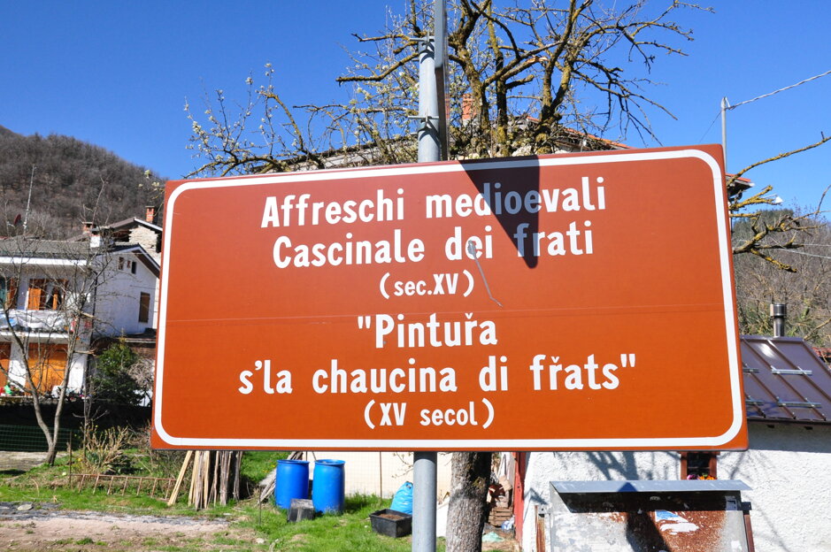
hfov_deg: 57.3
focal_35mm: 33
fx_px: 761
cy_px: 276
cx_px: 416
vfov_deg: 39.9
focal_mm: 22
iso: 800
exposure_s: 1/320
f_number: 9
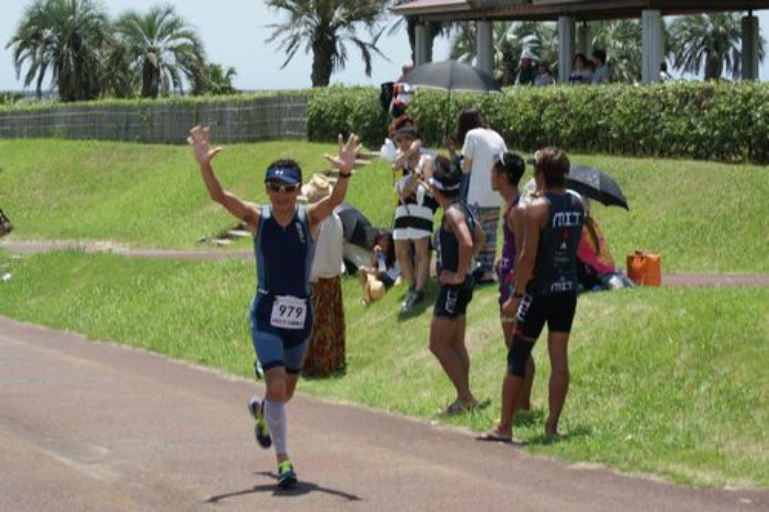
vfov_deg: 12.2
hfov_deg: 18.2
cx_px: 384
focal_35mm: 112
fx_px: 2402
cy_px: 256
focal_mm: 75
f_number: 9
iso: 100
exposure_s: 1/160
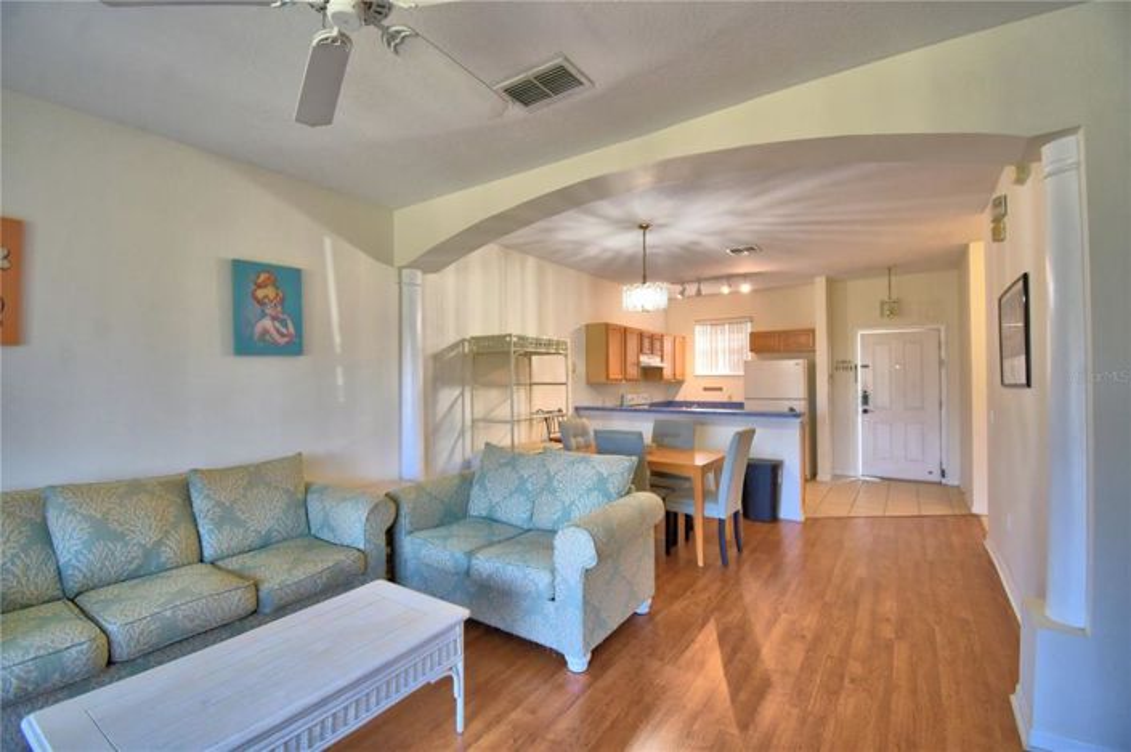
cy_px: 376
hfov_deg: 100.4
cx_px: 566
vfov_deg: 77.2
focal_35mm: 15
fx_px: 471
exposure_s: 1/50
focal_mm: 10
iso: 400
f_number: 4.5
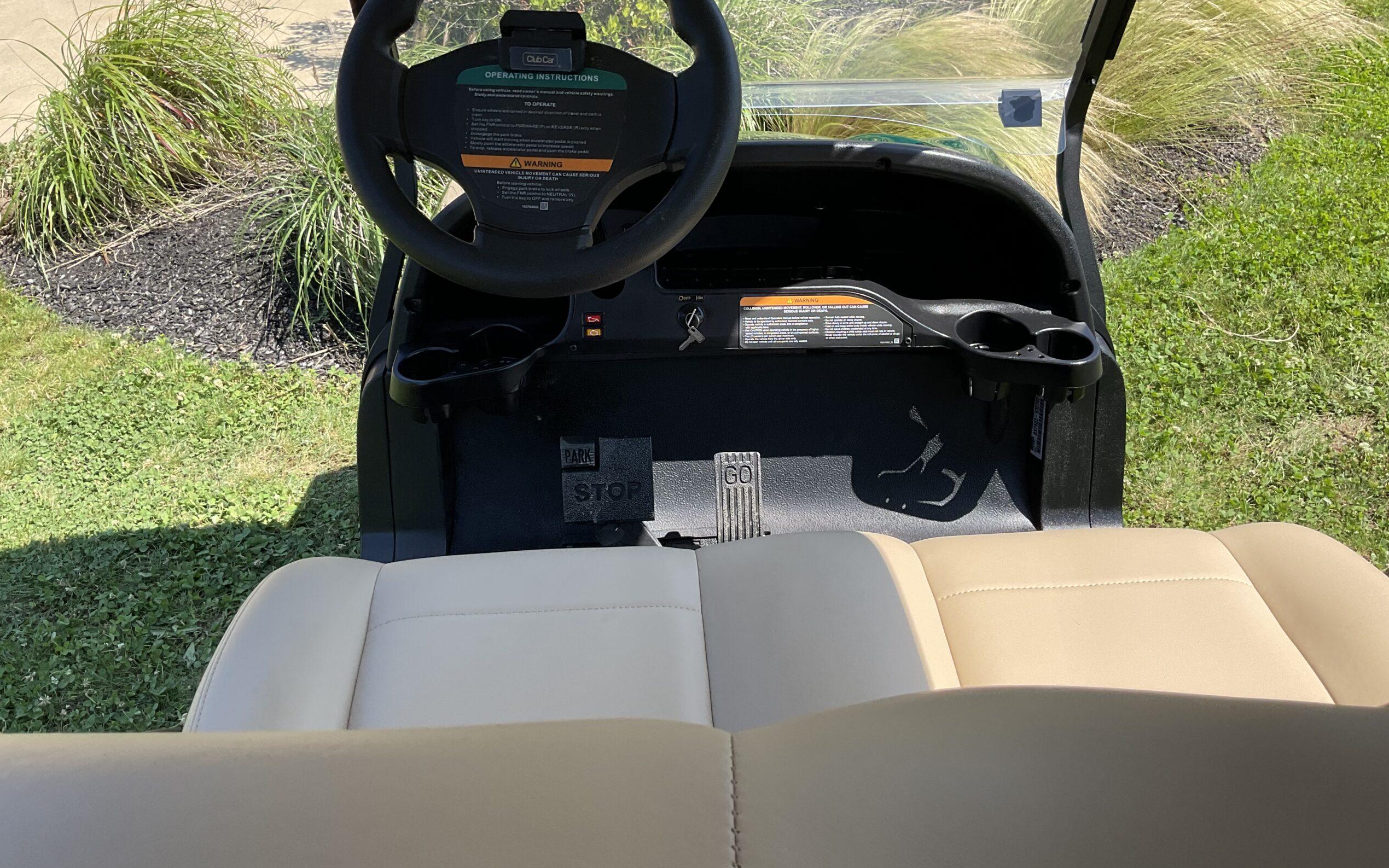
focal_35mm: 31
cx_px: 693
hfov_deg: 61.2
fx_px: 1174
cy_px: 368
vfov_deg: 40.5
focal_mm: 3
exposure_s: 1/593
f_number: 1.8
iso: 16
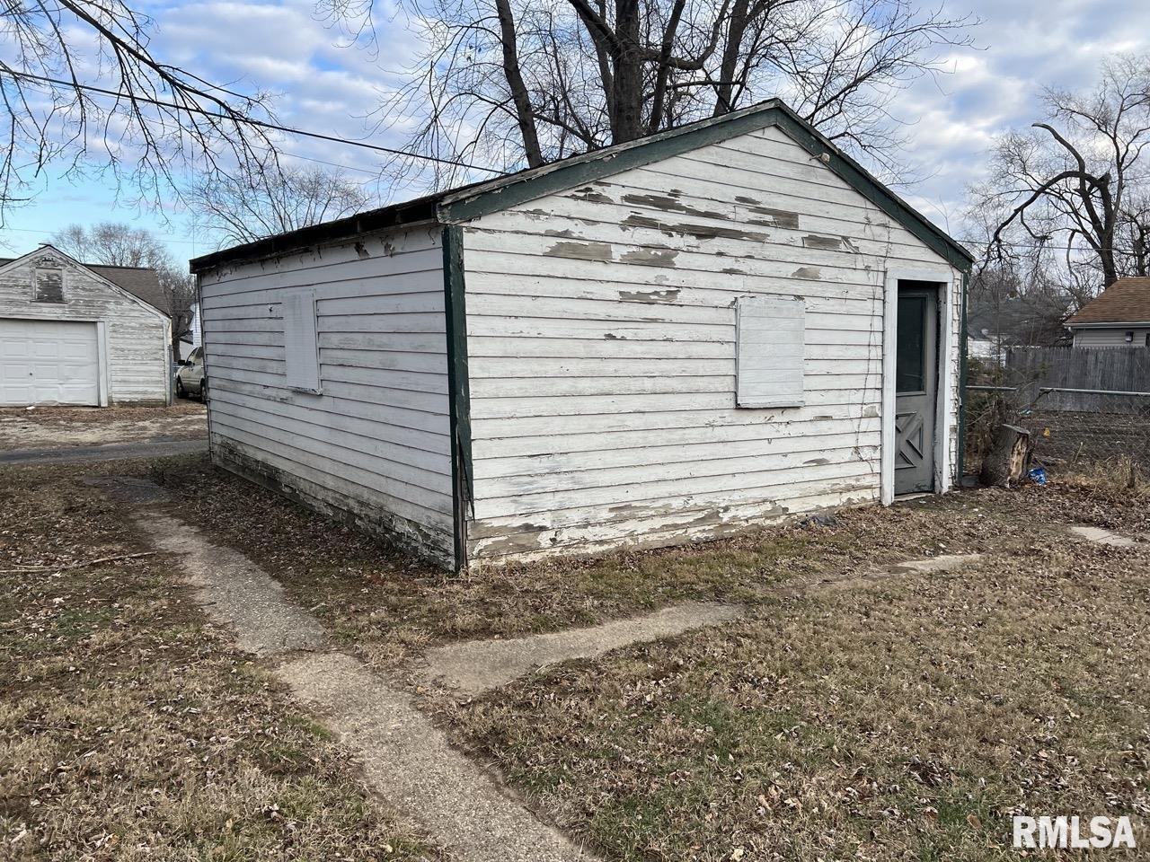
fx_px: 864
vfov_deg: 53.1
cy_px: 431
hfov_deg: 67.3
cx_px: 575
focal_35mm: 26
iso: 50
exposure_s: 1/1124
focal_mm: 5.7
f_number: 1.5
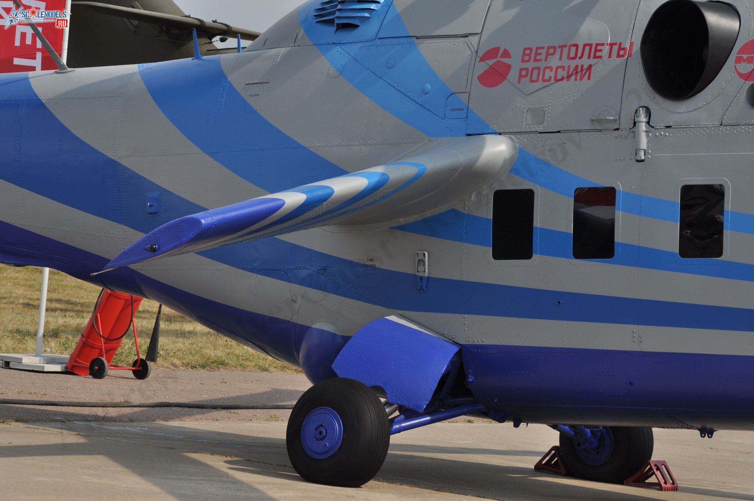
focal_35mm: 142
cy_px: 250
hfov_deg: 14.4
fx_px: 2981
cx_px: 377
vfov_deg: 9.6
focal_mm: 95
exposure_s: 1/800
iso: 200
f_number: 8
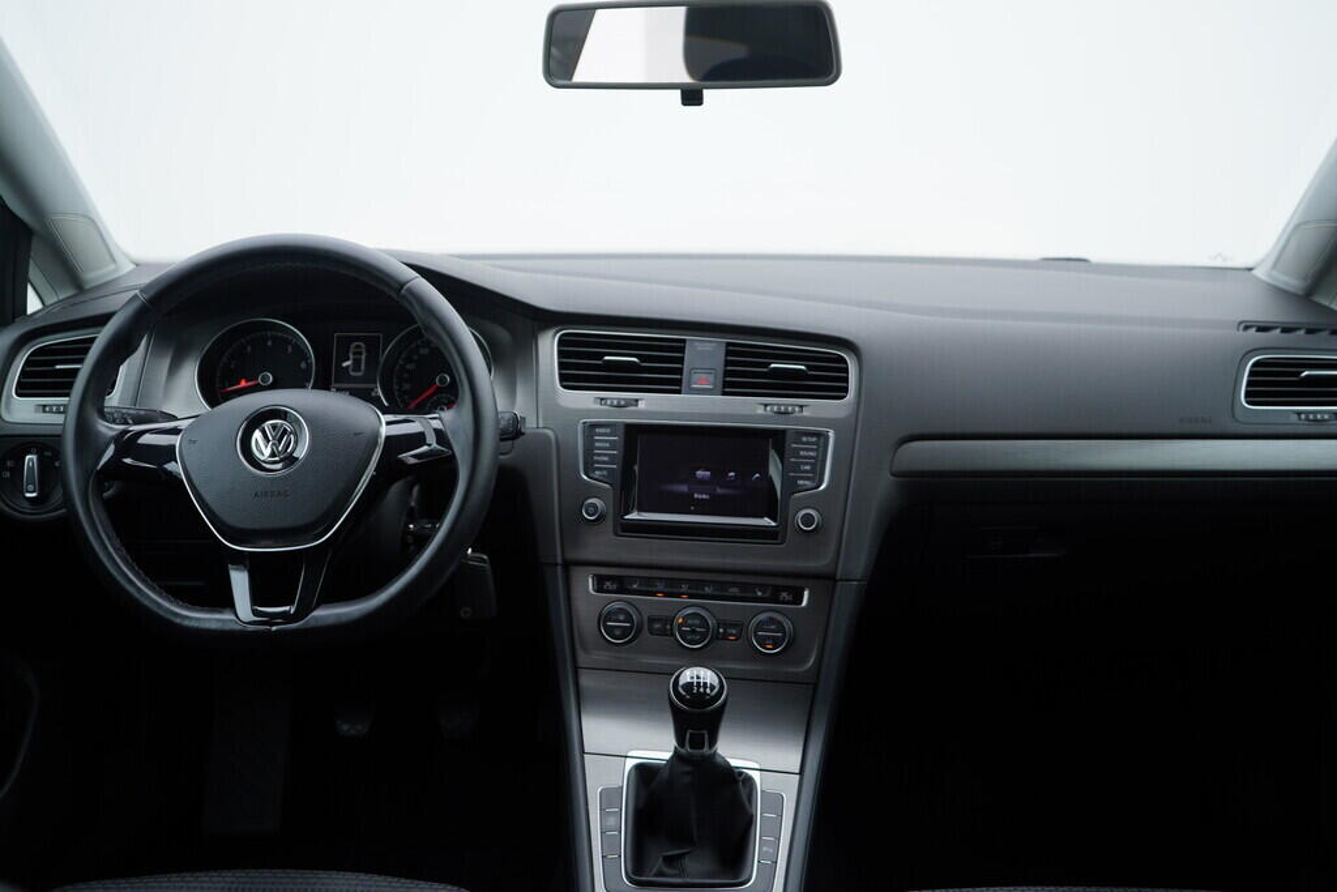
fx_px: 1337
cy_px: 446
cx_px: 668
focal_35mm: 36
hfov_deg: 53.1
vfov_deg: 36.9
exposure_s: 1/50
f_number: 3.2
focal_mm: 24
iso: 125
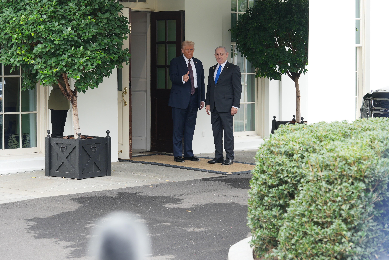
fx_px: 1134
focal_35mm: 105
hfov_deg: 19.5
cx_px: 194
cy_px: 130
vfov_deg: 13.0
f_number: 4
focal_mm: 70
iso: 160
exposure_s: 1/160
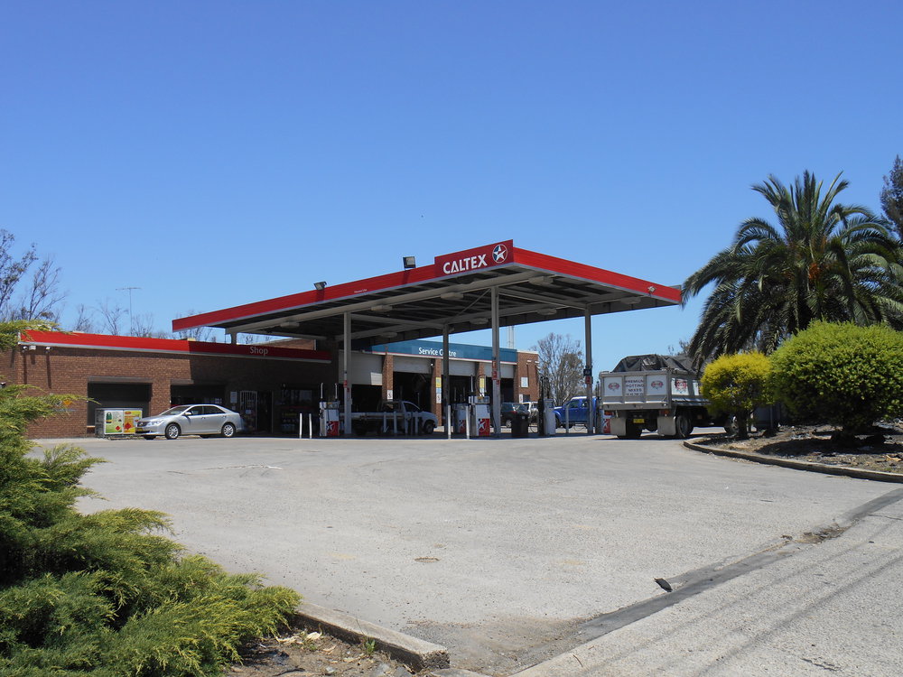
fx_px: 913
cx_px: 452
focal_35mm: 35
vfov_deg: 40.7
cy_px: 338
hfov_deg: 52.6
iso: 80
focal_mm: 6.3
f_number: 3.7
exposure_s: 1/1000
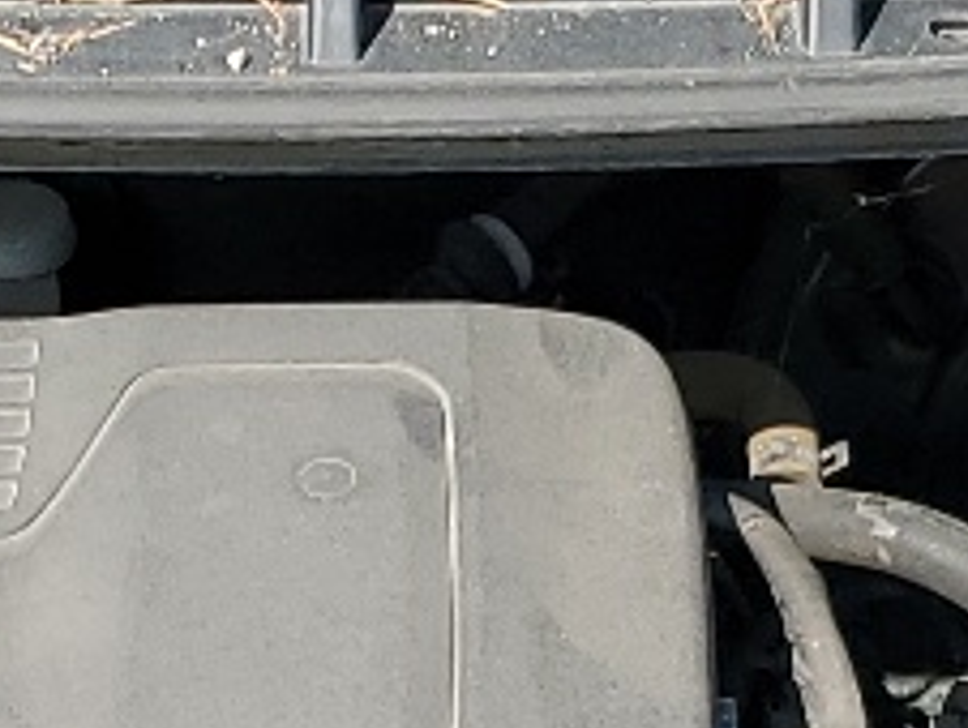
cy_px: 1280
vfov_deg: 7.8
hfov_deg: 10.7
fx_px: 5151
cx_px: 283
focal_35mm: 184
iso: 50
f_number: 1.5
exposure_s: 1/1667
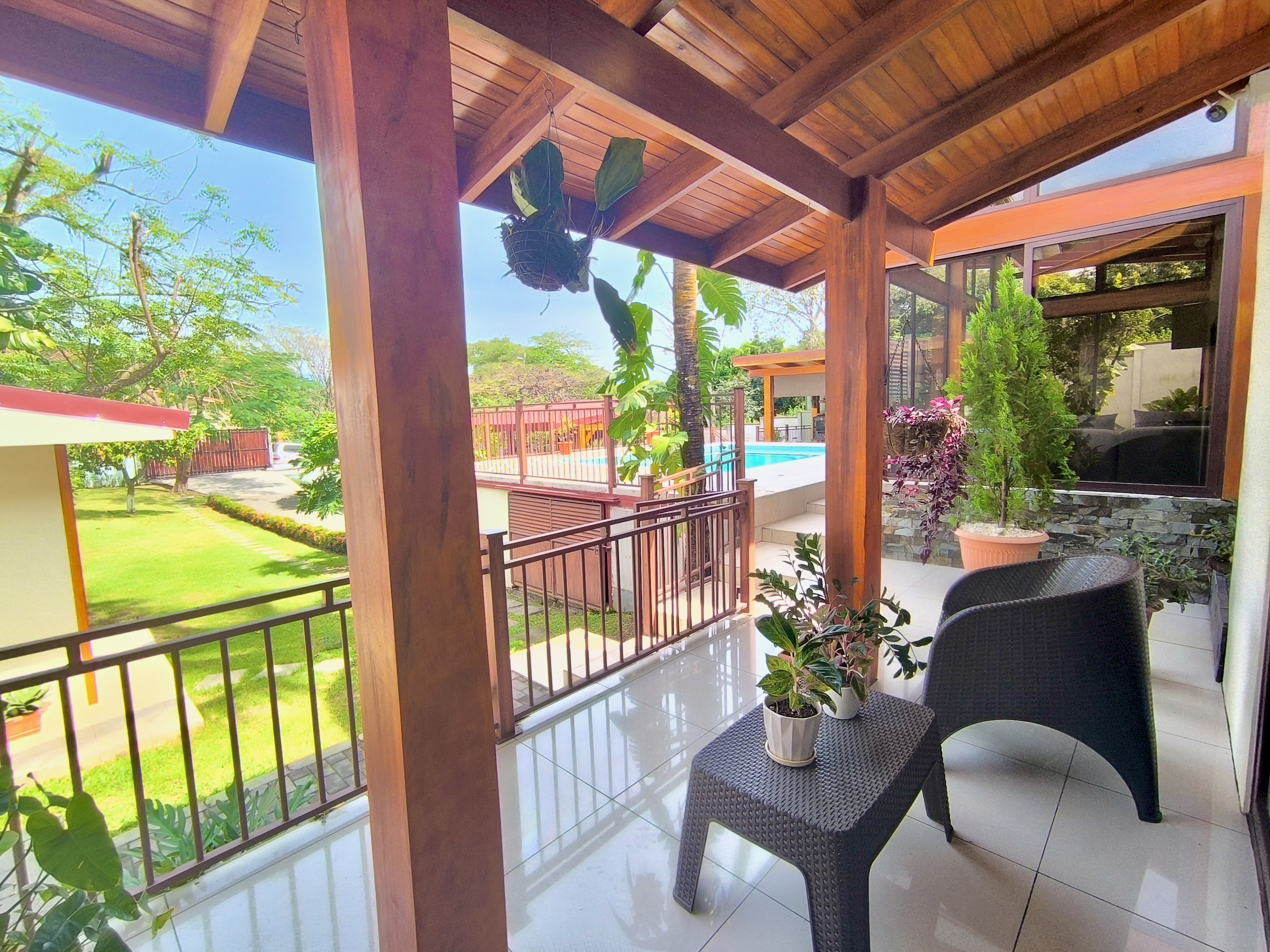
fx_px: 587
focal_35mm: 16
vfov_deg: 78.1
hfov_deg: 94.5
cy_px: 476
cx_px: 635
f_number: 2.2
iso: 50
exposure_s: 1/222
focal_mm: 1.65
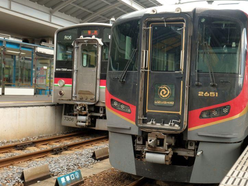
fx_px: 308
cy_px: 92
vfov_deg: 33.6
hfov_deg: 43.6
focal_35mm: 43
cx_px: 149
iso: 1600
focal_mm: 24.3
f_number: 11
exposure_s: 1/60
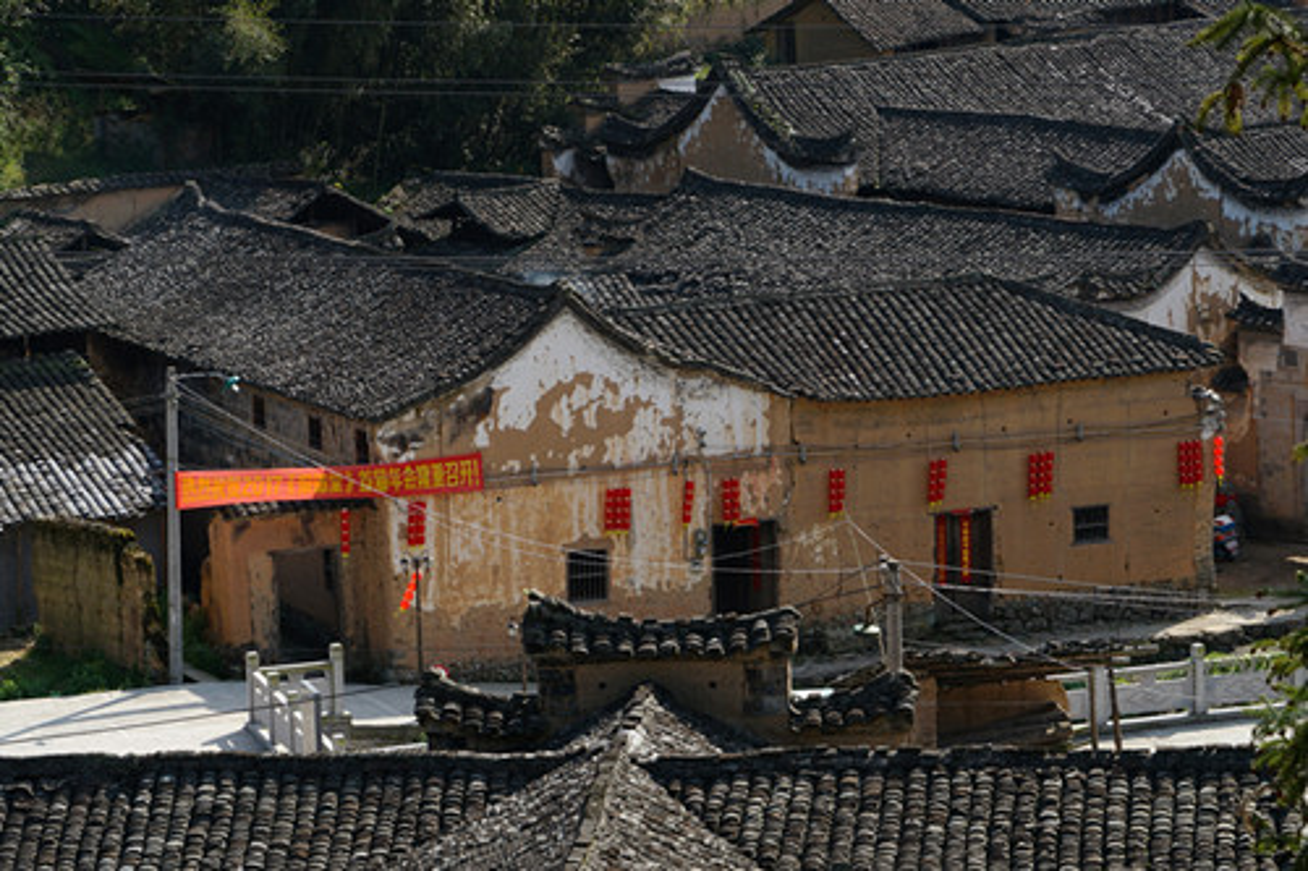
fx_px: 4794
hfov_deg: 15.5
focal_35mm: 132
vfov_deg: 10.4
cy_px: 436
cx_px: 654
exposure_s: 1/160
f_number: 13
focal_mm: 132
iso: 200
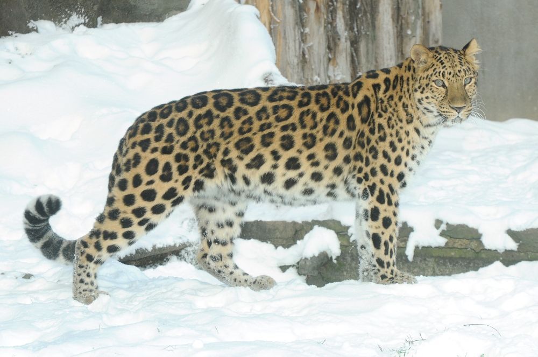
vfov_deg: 13.0
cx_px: 269
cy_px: 178
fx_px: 1566
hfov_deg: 19.5
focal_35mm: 105
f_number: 7.1
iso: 400
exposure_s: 1/200
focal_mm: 70
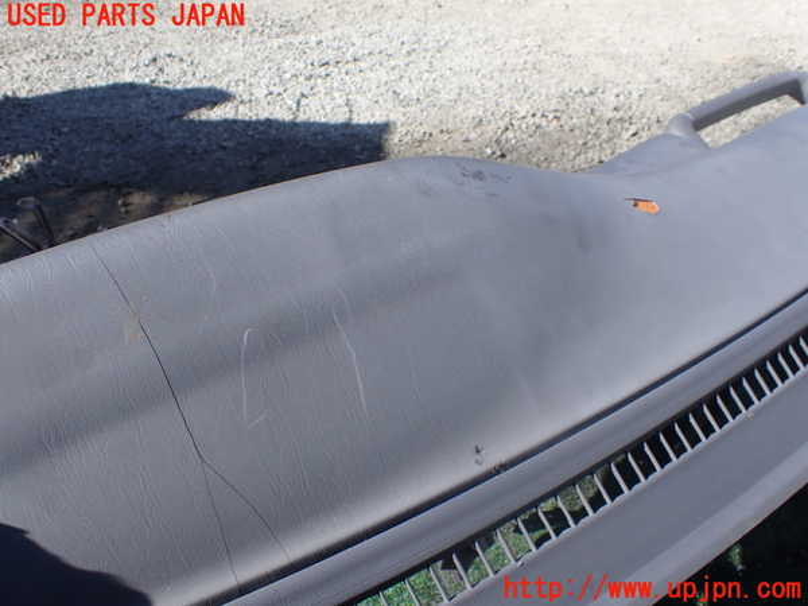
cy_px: 303
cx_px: 404
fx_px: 700
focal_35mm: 30
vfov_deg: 46.8
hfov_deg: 60.0
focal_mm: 5.4
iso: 100
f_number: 3.2
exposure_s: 1/500
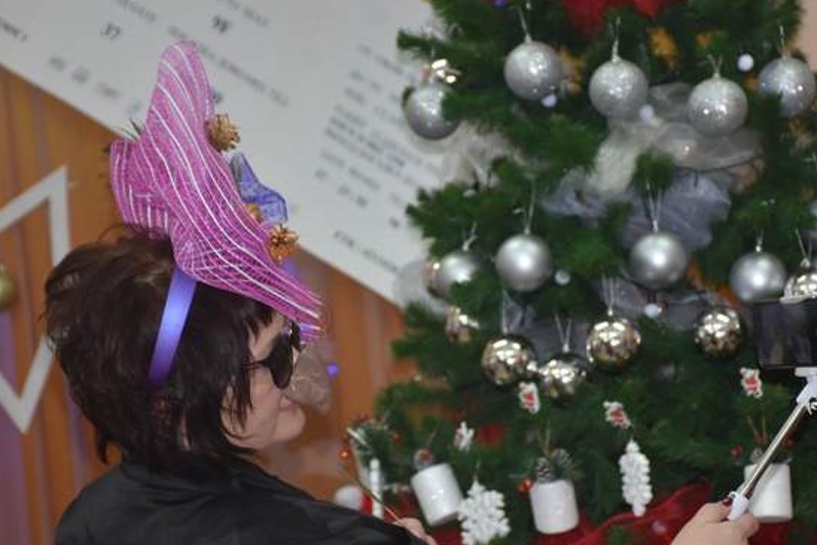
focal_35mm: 164
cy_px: 338
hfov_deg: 12.5
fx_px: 3722
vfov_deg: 8.4
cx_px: 454
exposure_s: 1/60
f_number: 5.3
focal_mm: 80
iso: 720
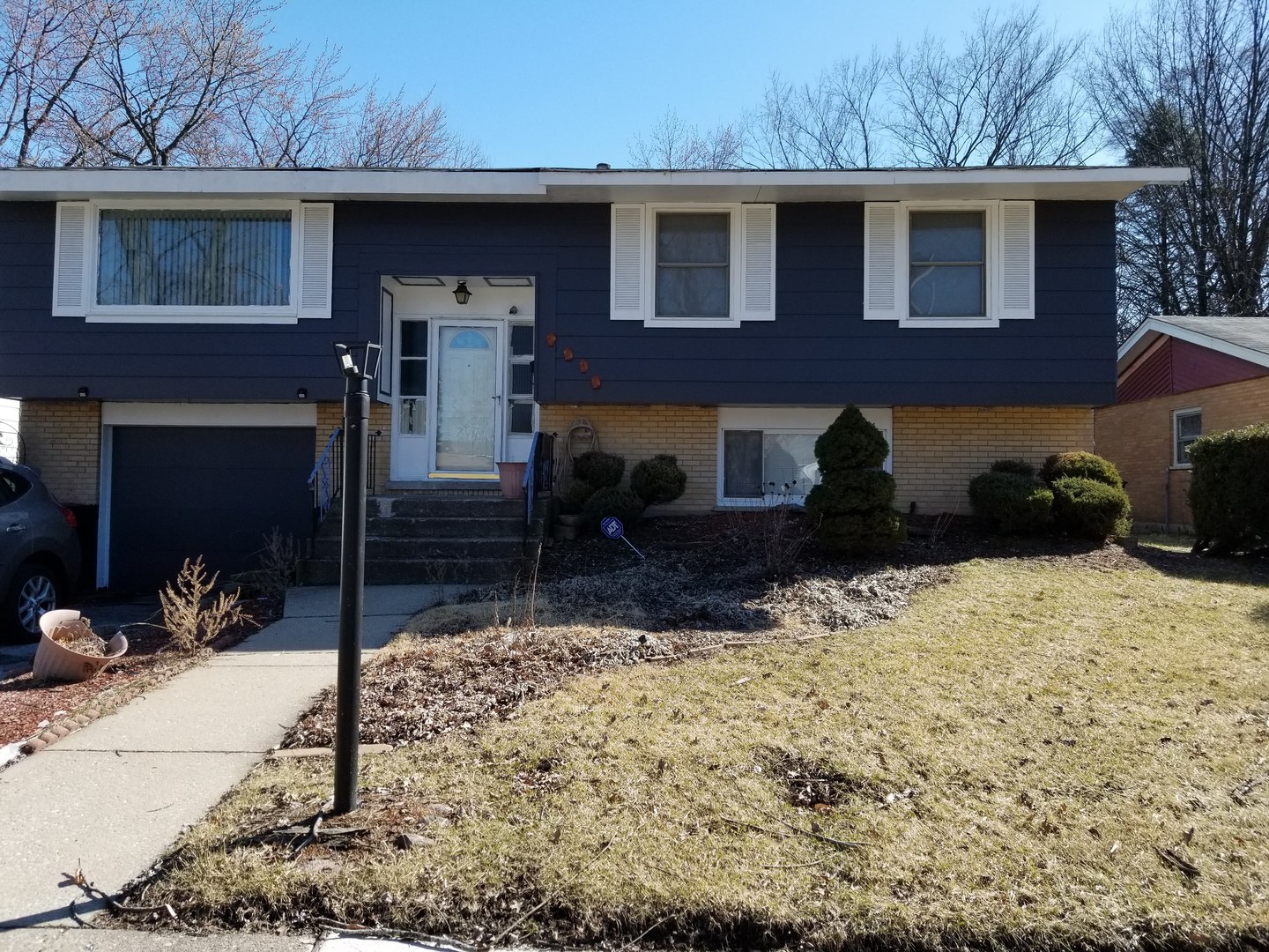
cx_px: 634
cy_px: 476
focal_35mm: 26
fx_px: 953
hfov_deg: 67.3
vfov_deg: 53.1
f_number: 1.7
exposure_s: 1/1328
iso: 50
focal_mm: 4.25
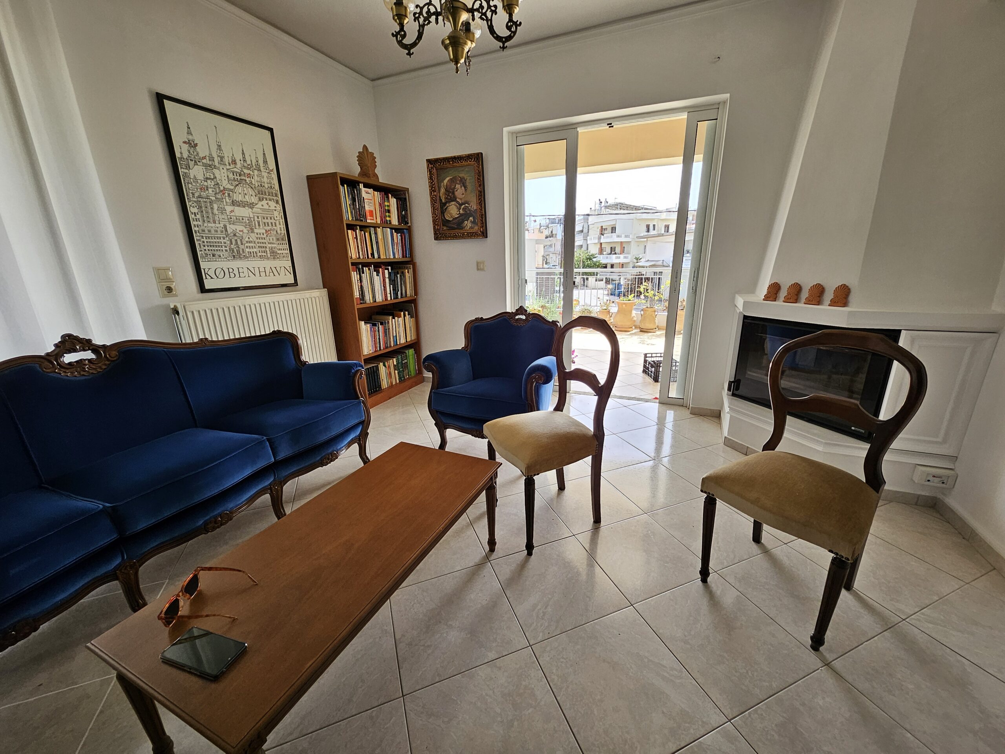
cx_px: 502
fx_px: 377
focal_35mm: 13
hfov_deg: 106.2
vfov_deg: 89.9
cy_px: 377
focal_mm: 1.74
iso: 40
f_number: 2.2
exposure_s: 1/100
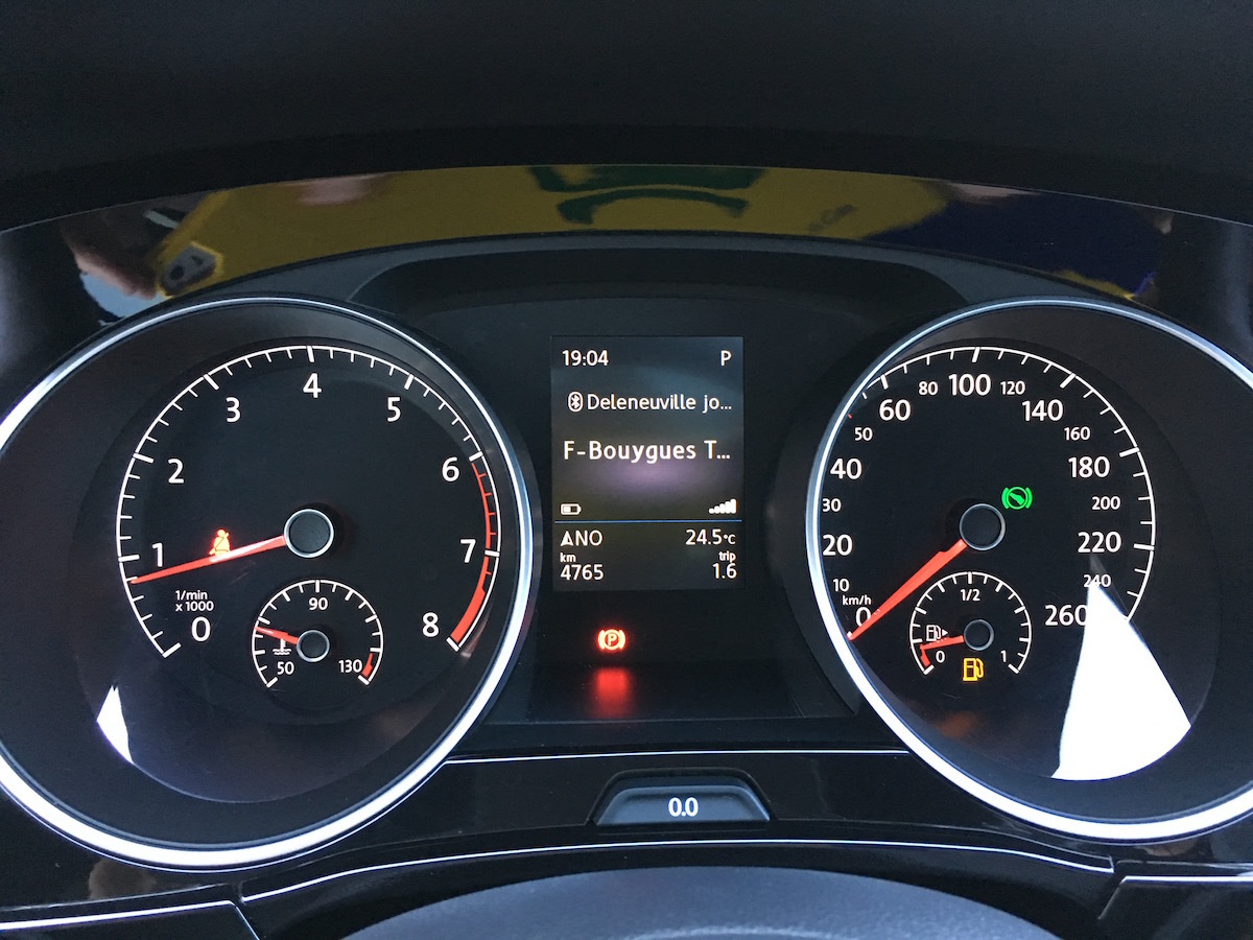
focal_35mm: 29
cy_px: 470
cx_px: 626
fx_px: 1050
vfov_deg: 48.2
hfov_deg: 61.7
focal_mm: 4.15
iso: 200
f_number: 2.2
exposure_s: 1/17
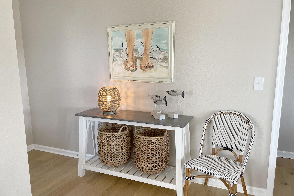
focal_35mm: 28
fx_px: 229
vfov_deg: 46.4
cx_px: 146
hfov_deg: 65.5
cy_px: 103
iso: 80
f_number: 1.6
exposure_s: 1/60
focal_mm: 4.2
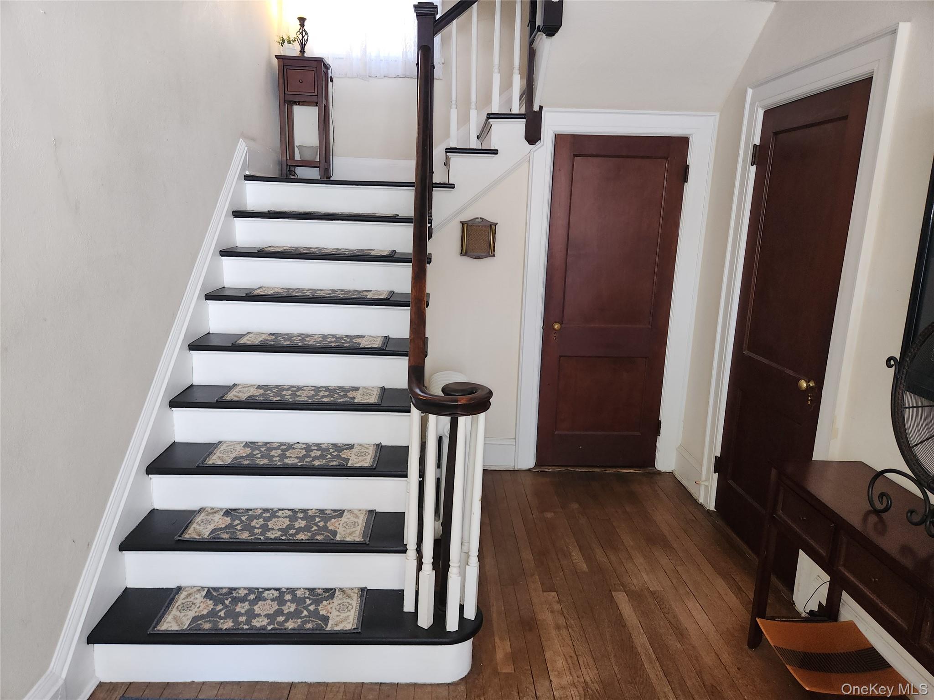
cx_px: 467
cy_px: 350
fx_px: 621
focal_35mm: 23
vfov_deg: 58.9
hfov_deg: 73.9
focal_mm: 5.4
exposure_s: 1/60
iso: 125
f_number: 1.8
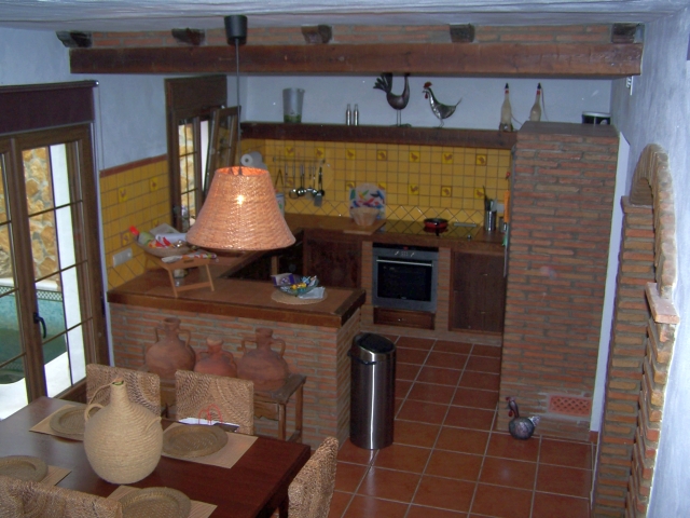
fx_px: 757
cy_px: 259
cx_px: 345
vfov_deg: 37.7
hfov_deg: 49.0
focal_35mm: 38
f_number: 2.8
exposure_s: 1/60
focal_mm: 6.3
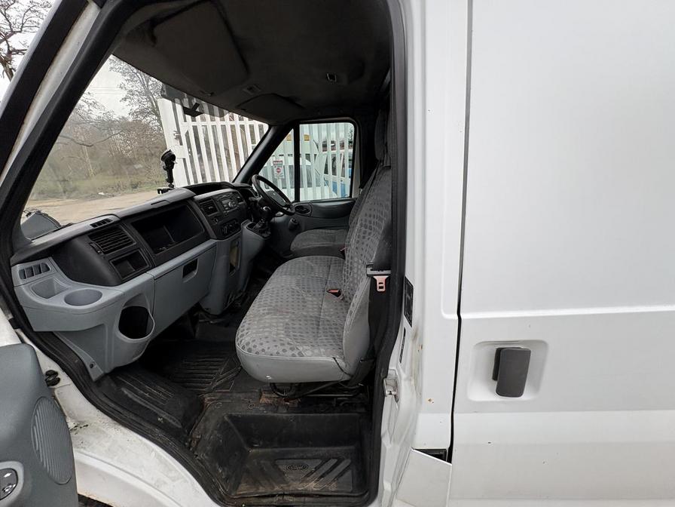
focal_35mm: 14
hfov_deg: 102.1
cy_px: 254
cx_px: 338
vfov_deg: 85.7
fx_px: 273
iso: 64
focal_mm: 2.22
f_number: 2.2
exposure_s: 1/206
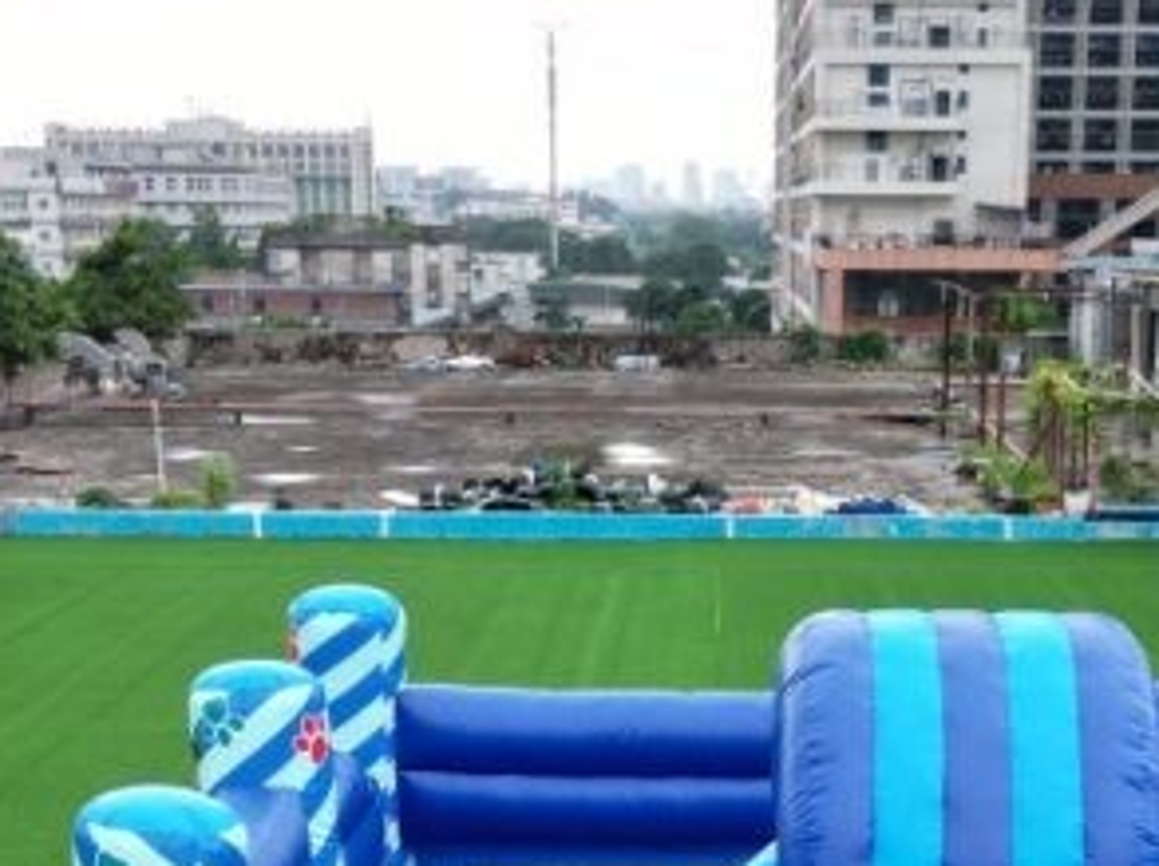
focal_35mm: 84
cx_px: 720
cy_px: 1234
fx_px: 2809
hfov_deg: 23.3
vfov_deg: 16.3
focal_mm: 6.72
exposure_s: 1/1250
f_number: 1.7
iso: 110
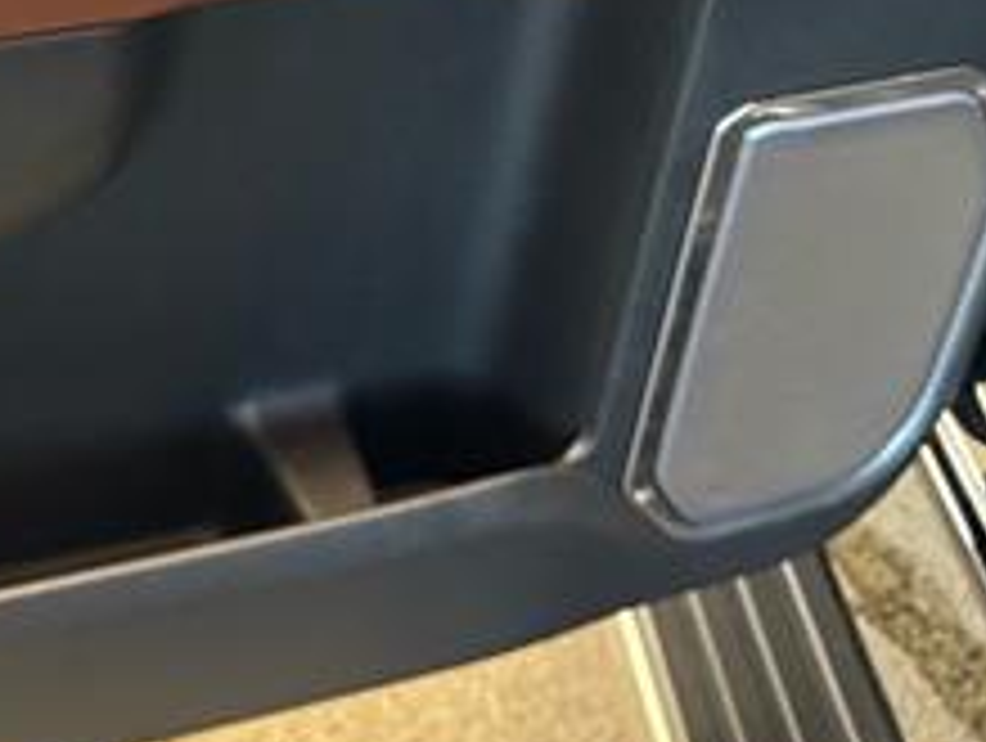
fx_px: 1997
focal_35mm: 70
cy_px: -126
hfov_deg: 26.8
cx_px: 95
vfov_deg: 19.9
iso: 640
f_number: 1.78
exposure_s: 1/60
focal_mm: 6.76
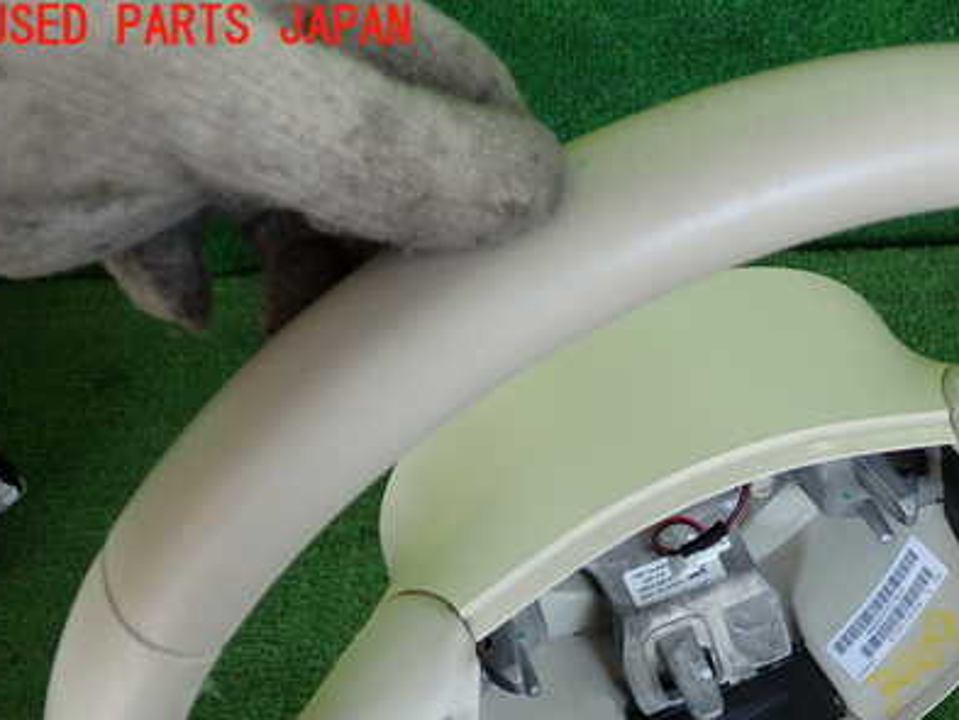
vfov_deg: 26.2
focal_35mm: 55
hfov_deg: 34.3
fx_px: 1524
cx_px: 700
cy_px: 547
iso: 160
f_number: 2.5
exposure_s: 1/125
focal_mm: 6.37
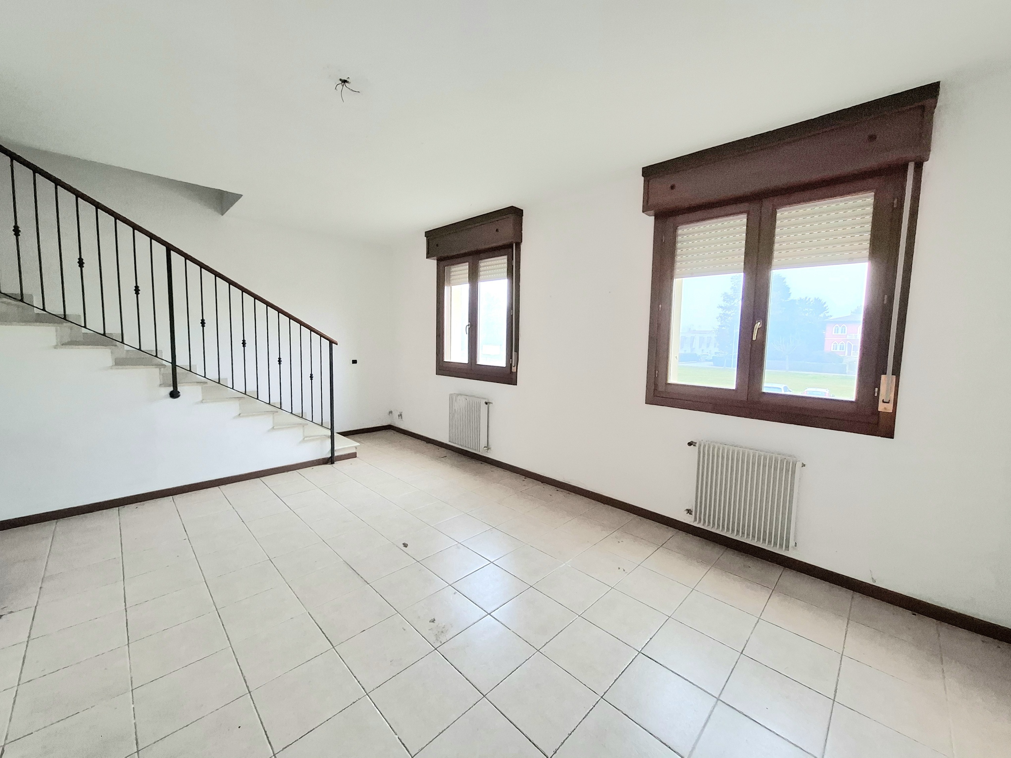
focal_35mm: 13
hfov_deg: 106.2
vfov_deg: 89.9
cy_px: 379
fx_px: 380
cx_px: 506
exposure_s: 1/40
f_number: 2.2
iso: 200
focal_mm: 1.74
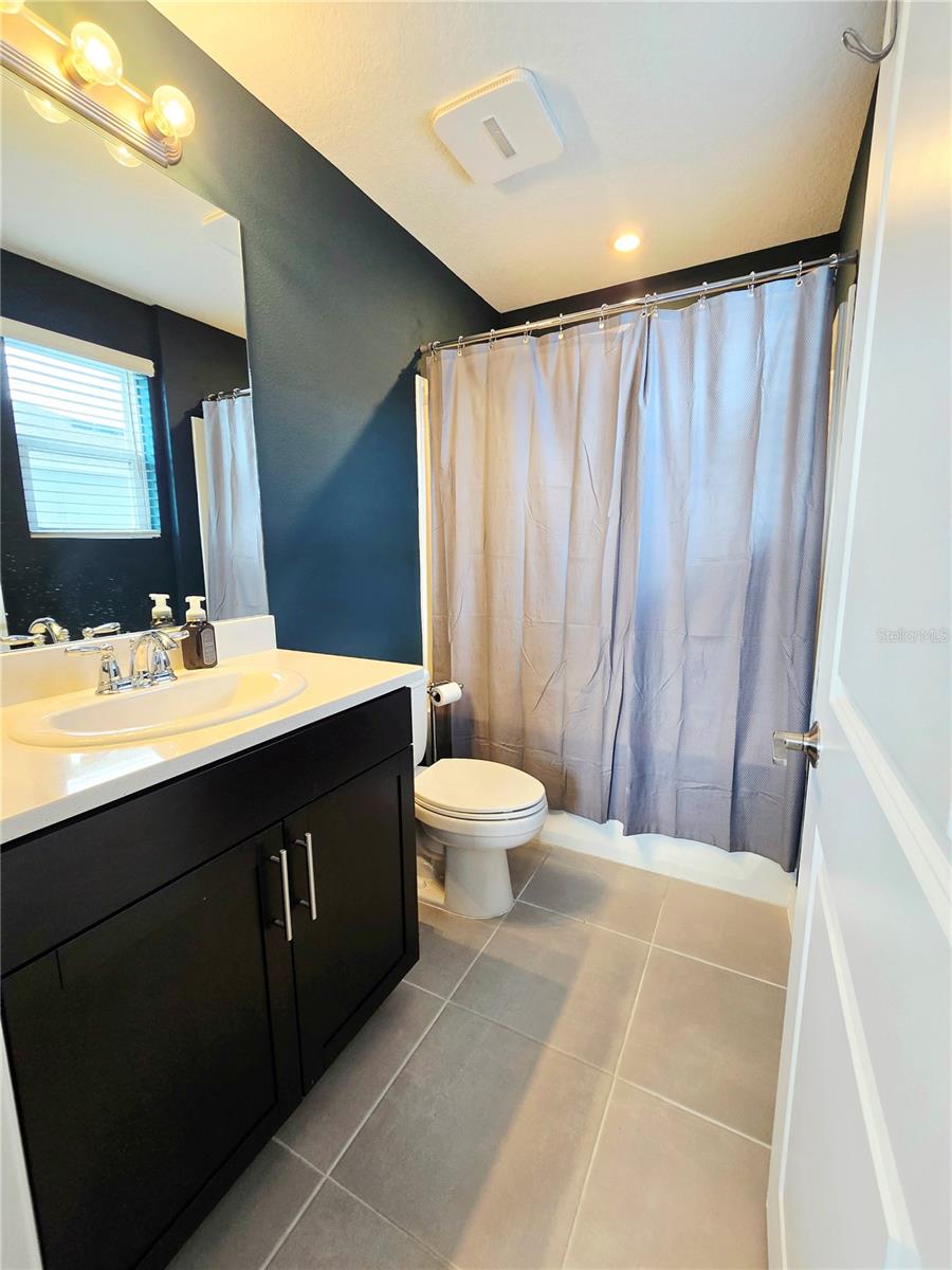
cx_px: 476
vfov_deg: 106.2
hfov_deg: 89.9
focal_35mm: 13
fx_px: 477
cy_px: 635
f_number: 2.2
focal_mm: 2.2
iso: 125
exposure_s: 1/60.2
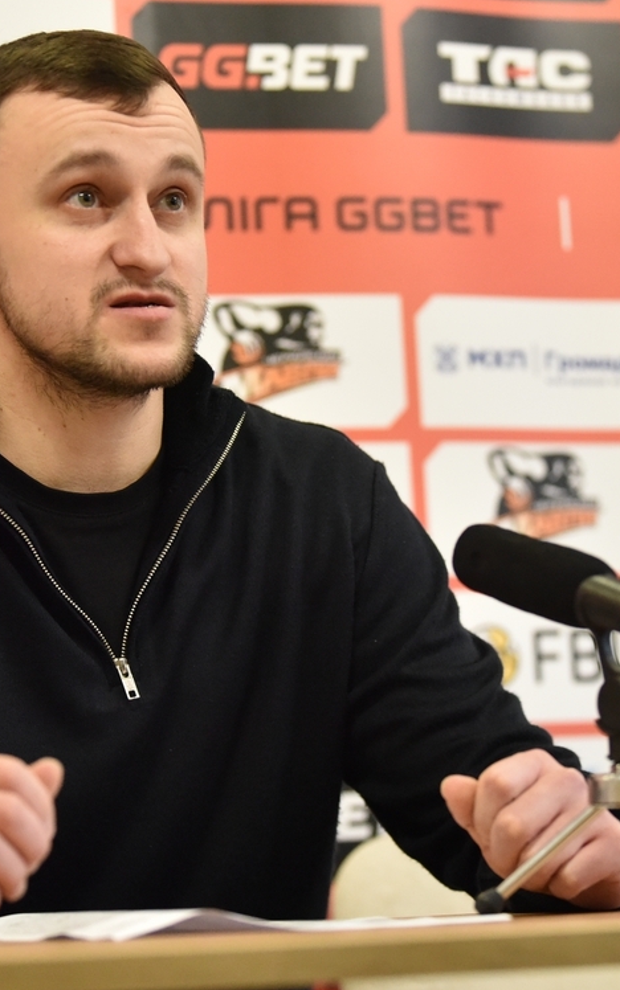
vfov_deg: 17.1
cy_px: 478
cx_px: 306
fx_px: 3296
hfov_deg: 10.7
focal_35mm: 122
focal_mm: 70
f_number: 2.8
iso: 5000
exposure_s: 1/640
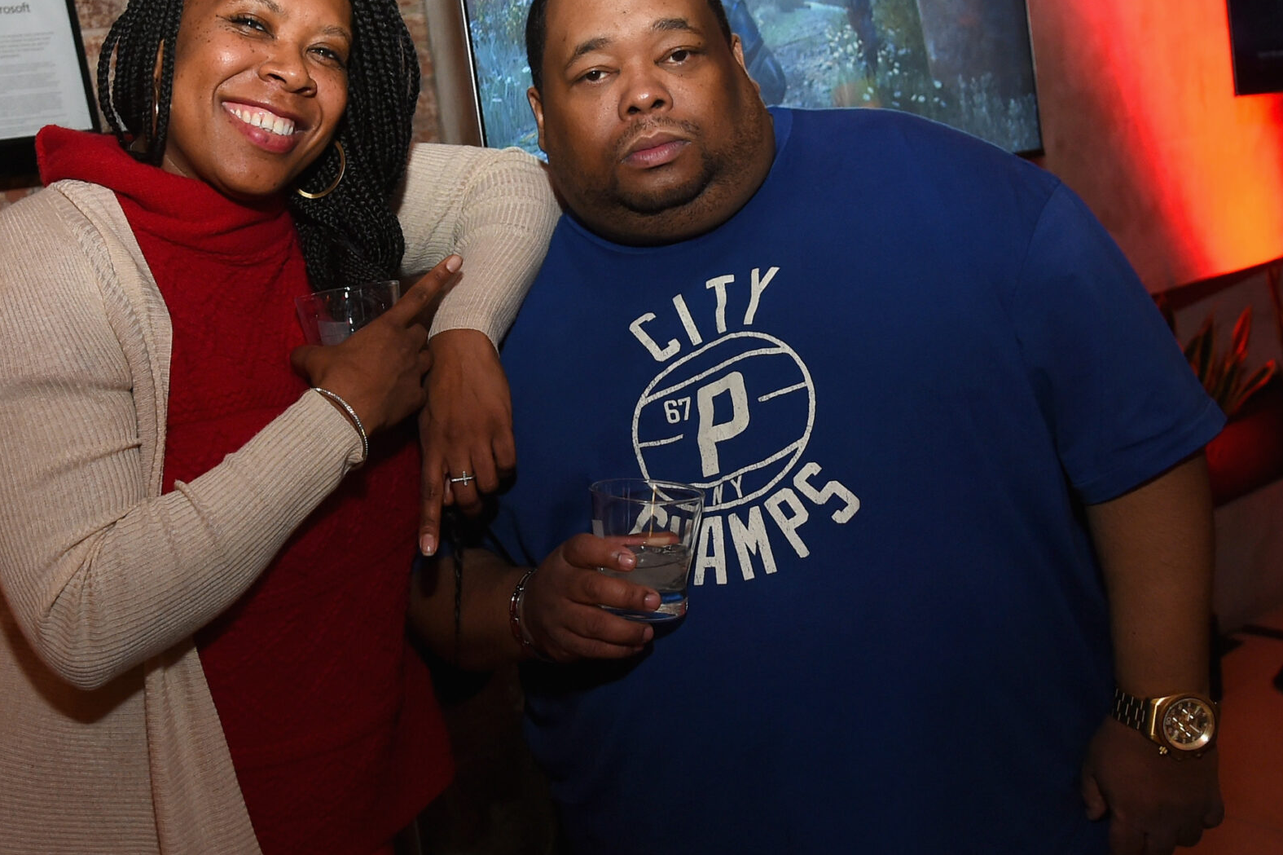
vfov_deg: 34.2
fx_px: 1389
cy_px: 442
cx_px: 487
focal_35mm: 39
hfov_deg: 49.1
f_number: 5
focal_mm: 24
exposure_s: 1/60
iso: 2500
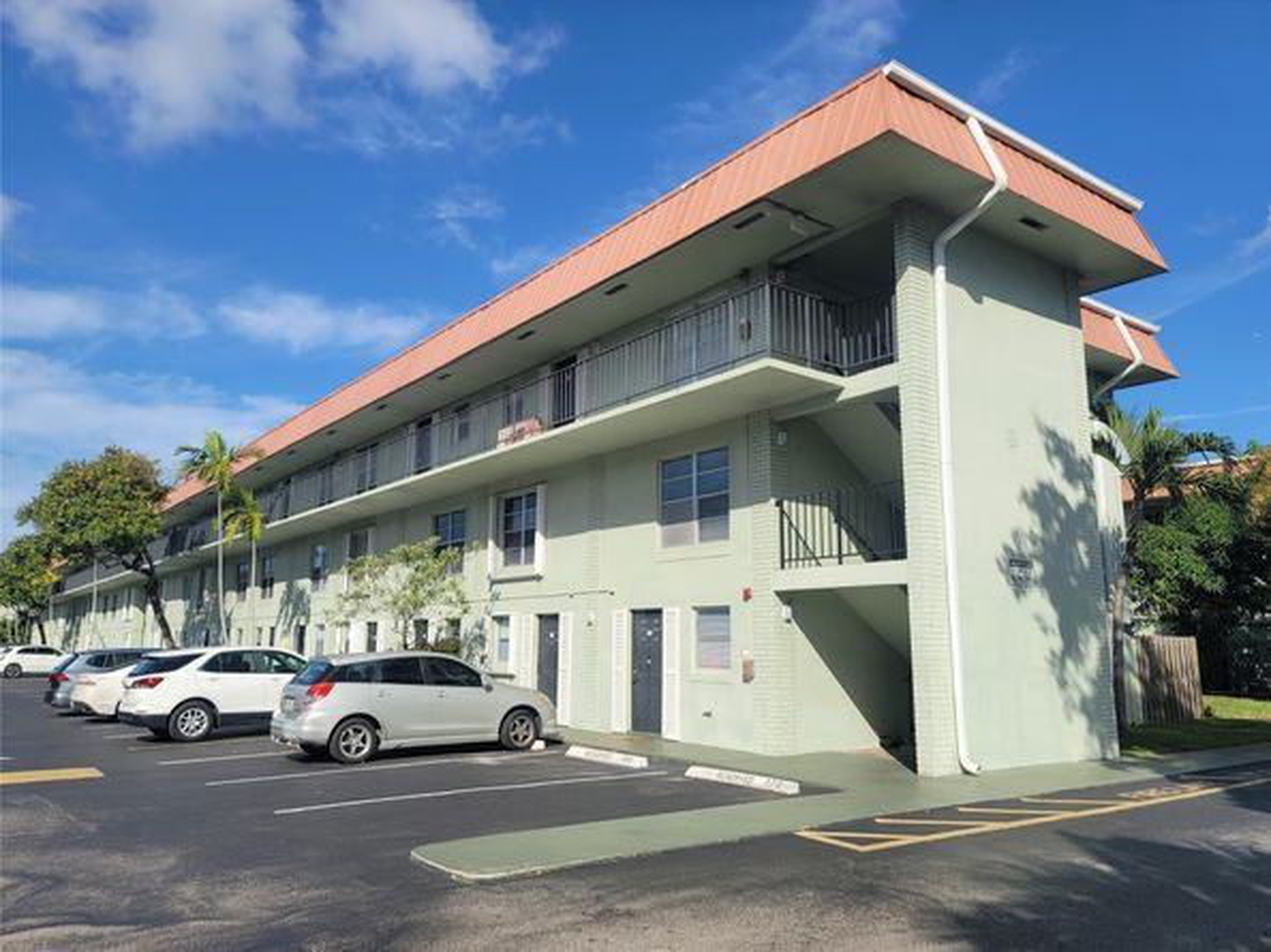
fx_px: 918
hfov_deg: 69.4
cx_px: 636
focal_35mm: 25
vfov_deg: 54.8
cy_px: 476
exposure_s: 1/1145
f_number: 1.8
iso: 20
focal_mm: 7
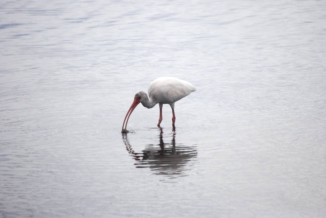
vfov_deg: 3.1
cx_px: 163
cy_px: 109
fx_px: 4080
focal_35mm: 450
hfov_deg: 4.6
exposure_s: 1/2000
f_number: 5.6
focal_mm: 300
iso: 400
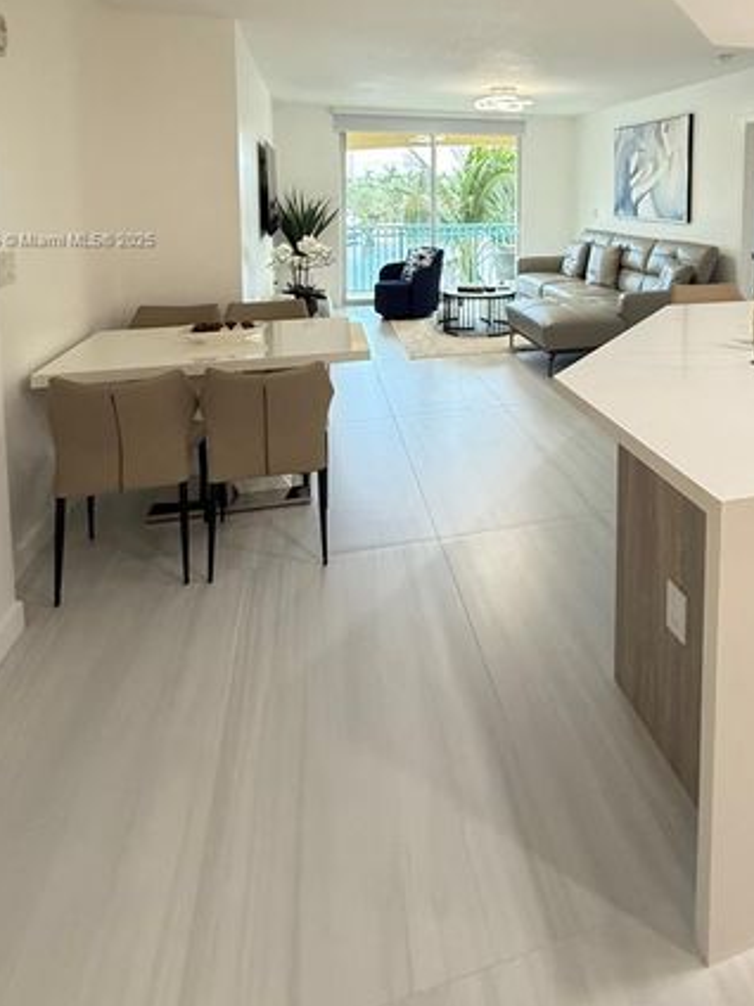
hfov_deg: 59.6
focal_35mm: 22
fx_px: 639
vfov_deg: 70.8
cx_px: 505
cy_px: 241
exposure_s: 1/120
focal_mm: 2.22
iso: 400
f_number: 2.2
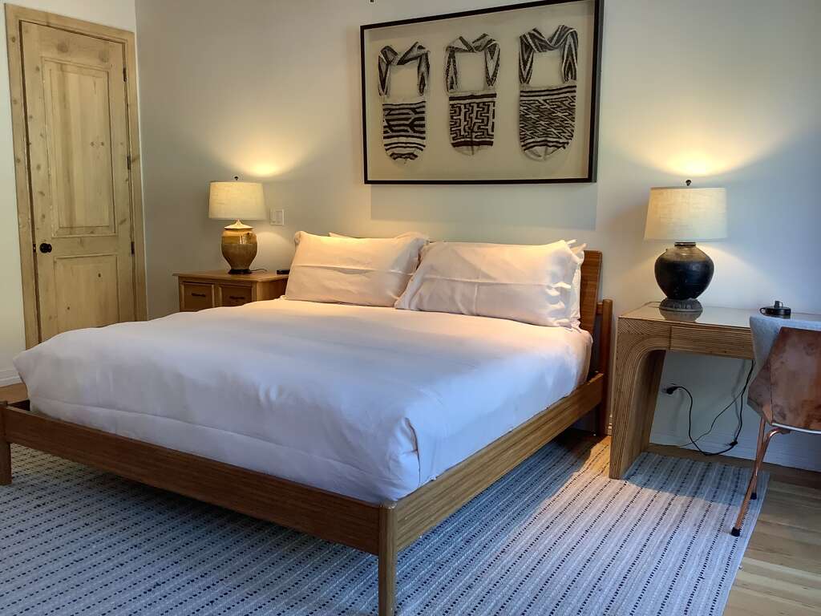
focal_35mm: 31
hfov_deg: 58.4
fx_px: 735
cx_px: 410
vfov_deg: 45.4
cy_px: 308
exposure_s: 1/60
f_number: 2.4
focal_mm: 3.3
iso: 100
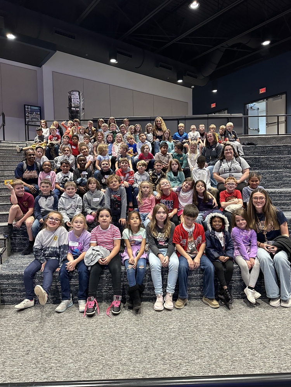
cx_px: 146
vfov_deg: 71.6
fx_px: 269
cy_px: 194
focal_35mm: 24
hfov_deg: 56.8
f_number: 1.78
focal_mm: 6.86
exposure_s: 1/60
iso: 500
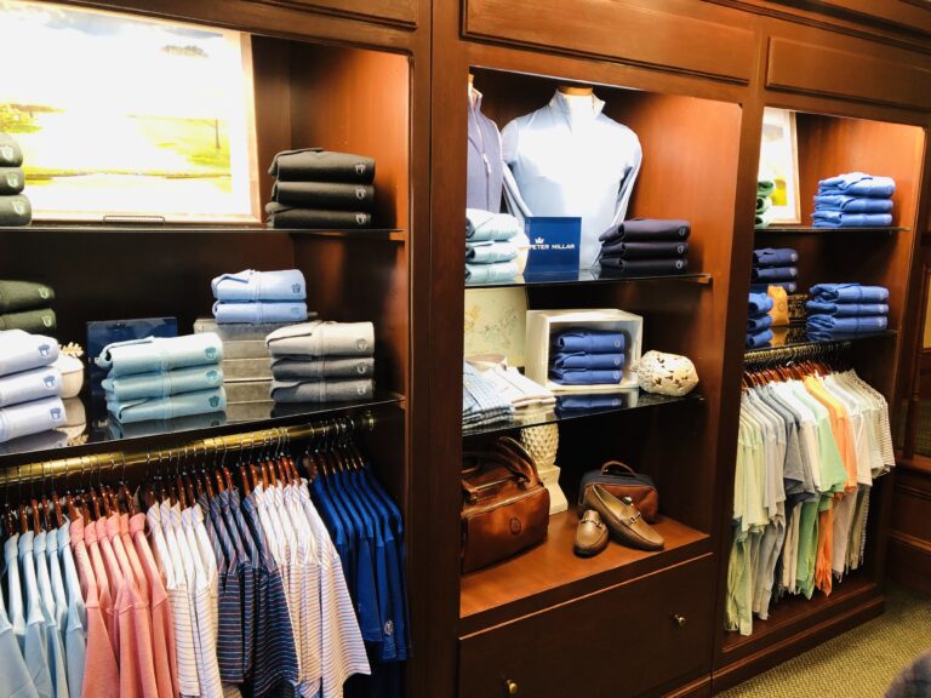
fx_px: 753
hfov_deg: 63.4
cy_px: 349
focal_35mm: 28
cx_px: 466
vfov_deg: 49.7
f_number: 1.8
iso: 40
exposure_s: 1/17
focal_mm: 3.99
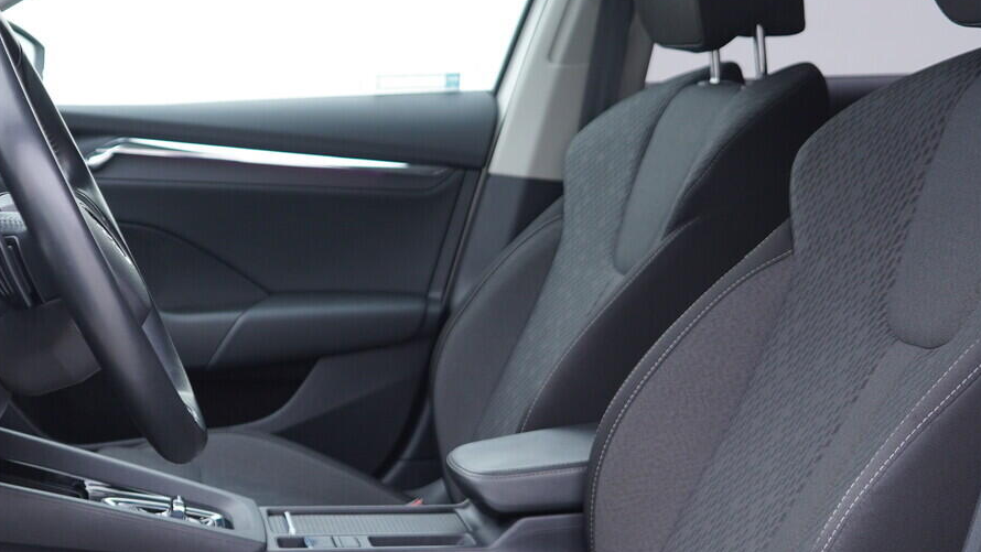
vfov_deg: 19.6
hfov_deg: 34.1
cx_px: 341
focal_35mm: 61
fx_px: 1587
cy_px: 389
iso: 200
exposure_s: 1/40
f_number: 2.8
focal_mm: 24
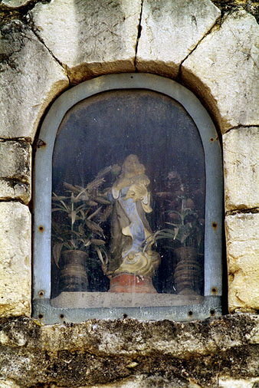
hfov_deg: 6.8
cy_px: 194
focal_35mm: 203
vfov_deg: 10.1
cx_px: 130
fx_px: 2188
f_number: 5.6
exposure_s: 1/500
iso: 800
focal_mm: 135
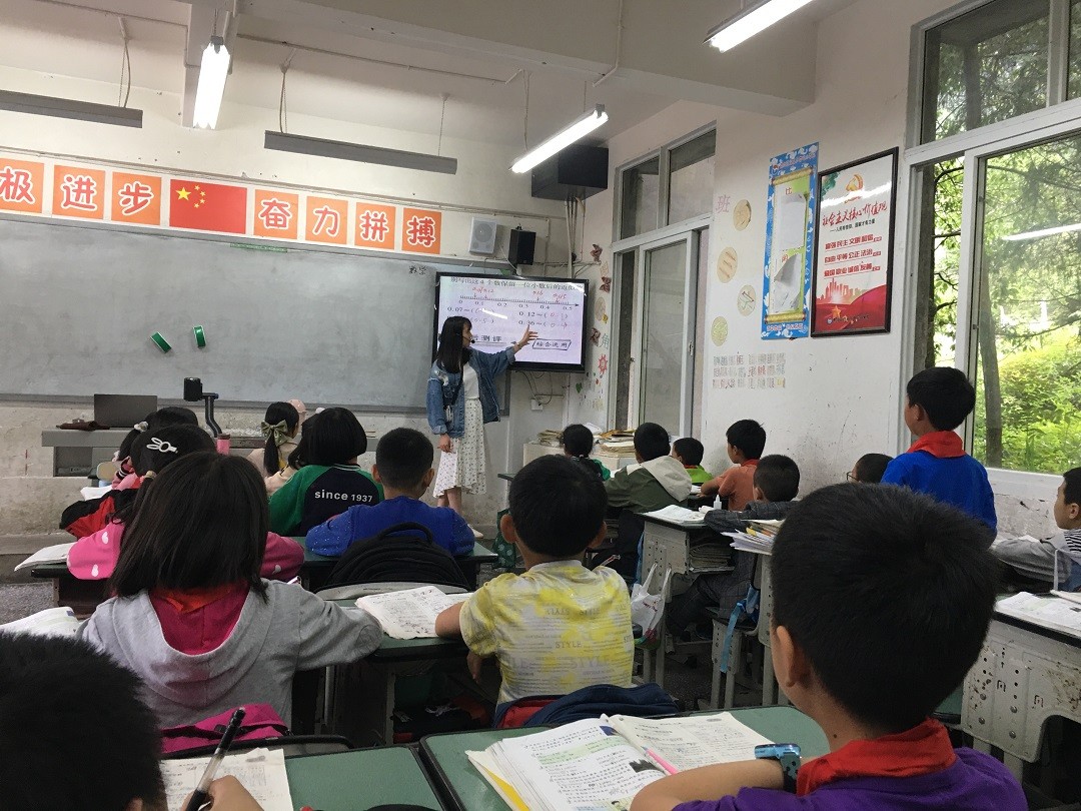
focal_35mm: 29
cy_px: 406
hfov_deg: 61.7
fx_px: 906
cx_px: 540
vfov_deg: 48.2
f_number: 2.2
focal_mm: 4.15
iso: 50
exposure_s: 1/17
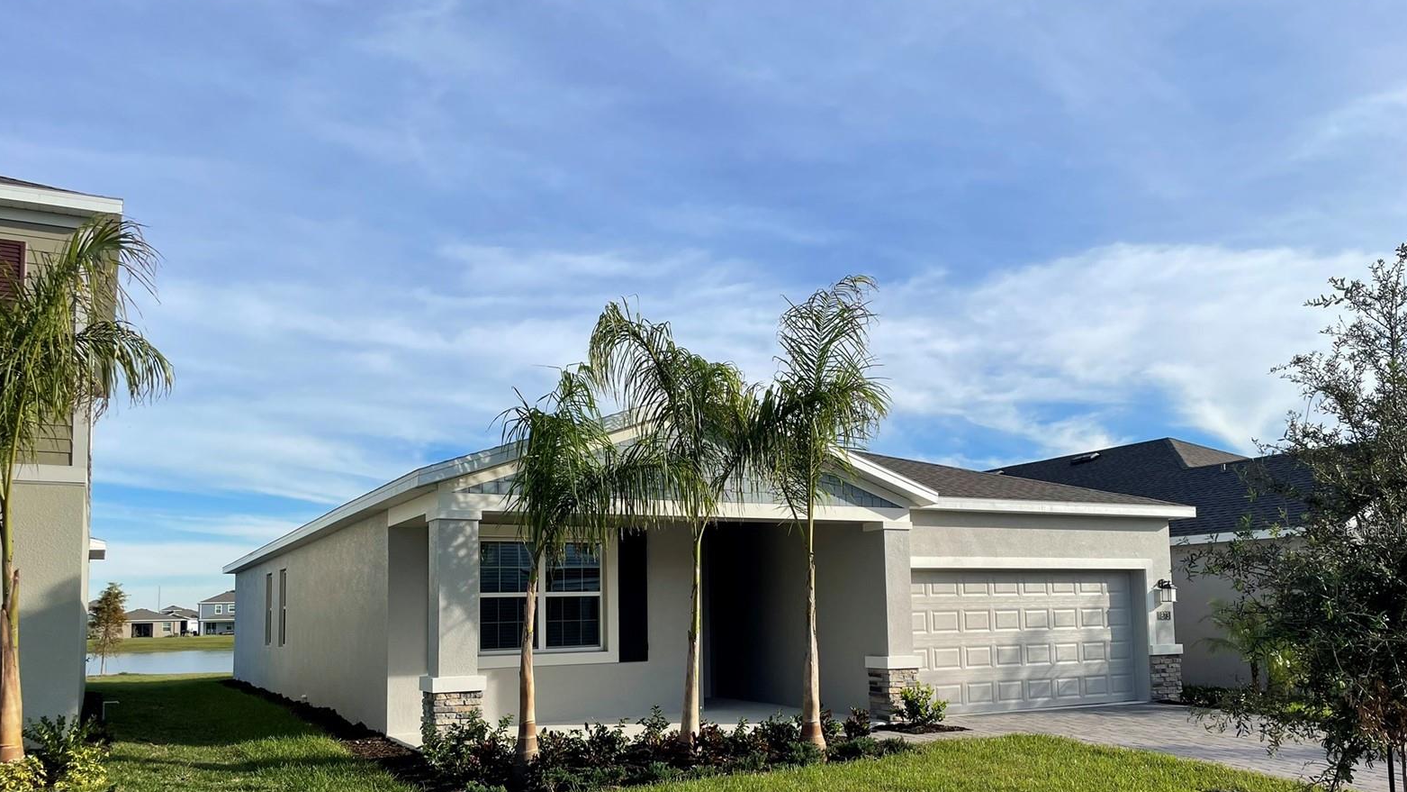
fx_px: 1082
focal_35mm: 29
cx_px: 700
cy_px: 529
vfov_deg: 39.7
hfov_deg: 66.1
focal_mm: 4.2
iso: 32
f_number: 1.6
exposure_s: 1/3205
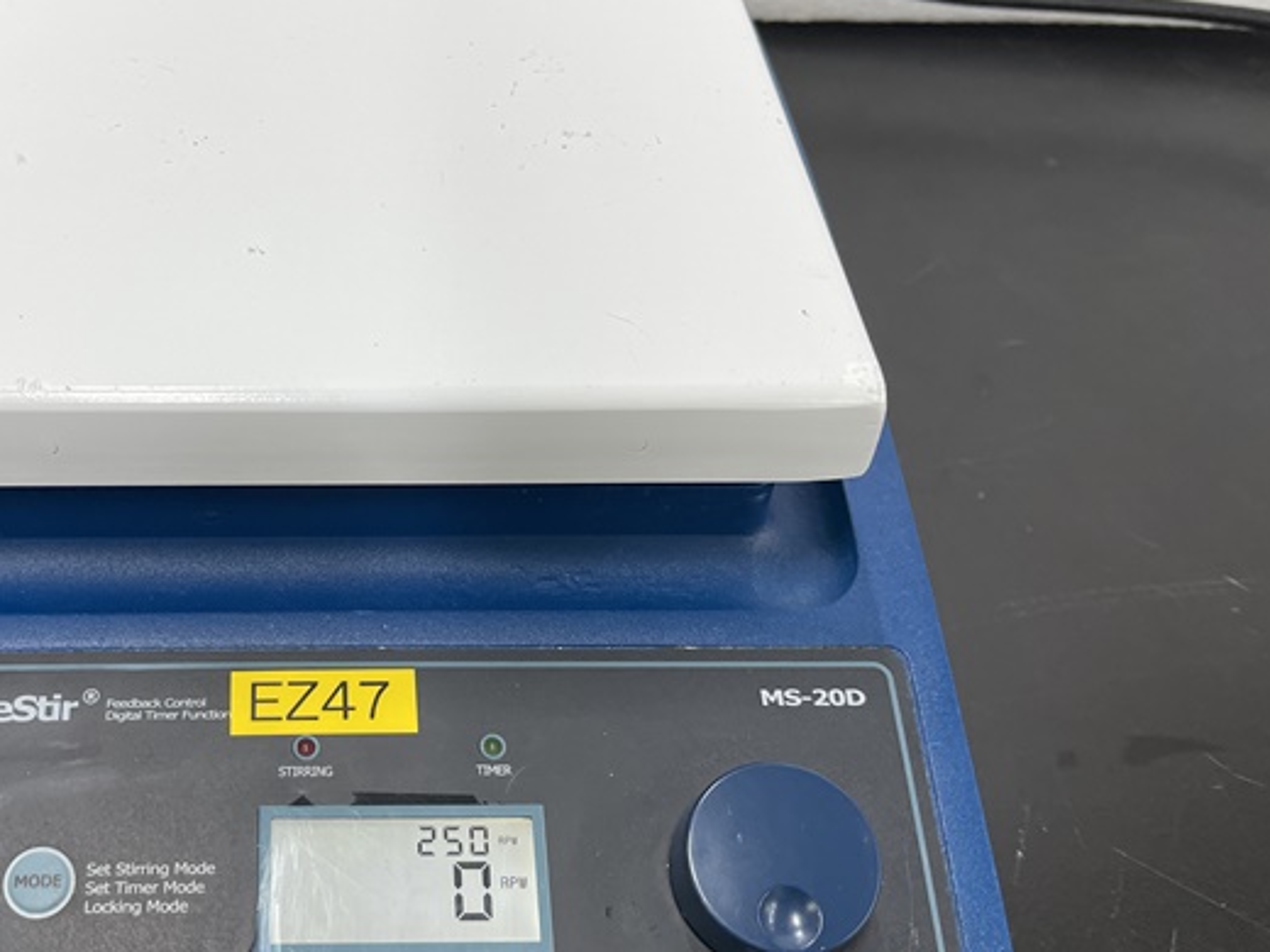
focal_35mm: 37
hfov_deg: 49.0
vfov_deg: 38.7
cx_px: 393
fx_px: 1357
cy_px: 499
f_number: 1.6
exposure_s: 1/120
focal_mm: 5.1
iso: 80
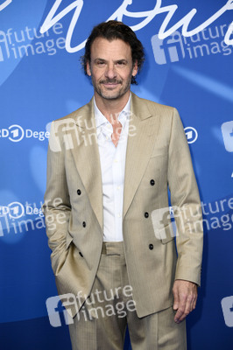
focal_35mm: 105
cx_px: 116
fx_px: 1021
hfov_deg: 13.0
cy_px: 175
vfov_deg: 19.5
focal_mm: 105
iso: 1000
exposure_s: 1/250
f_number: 5.6
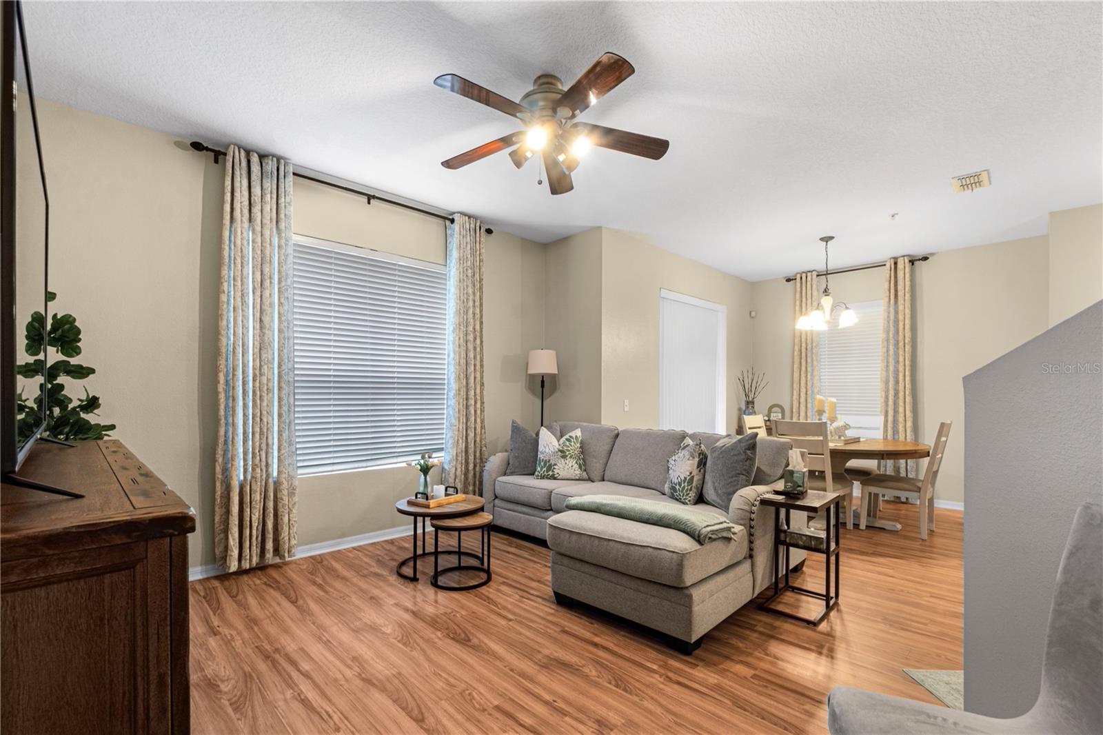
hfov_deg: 100.4
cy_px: 368
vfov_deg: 77.3
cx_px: 552
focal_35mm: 15
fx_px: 459
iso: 100
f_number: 11
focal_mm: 10
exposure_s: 4
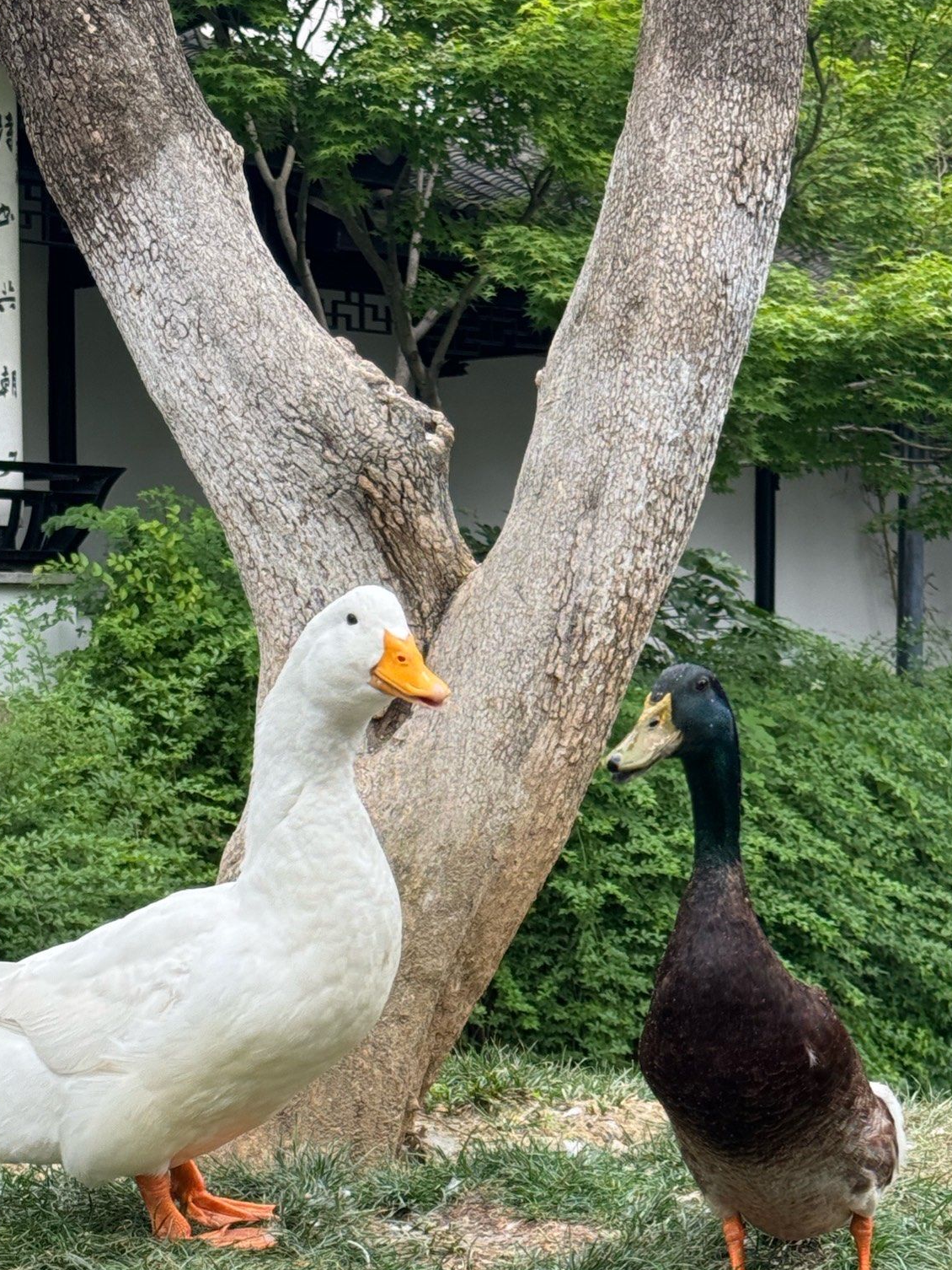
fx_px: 3189
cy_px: 818
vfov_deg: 22.4
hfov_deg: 17.0
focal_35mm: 87
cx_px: 489
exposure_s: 1/553
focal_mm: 6.76
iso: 64
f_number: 1.78
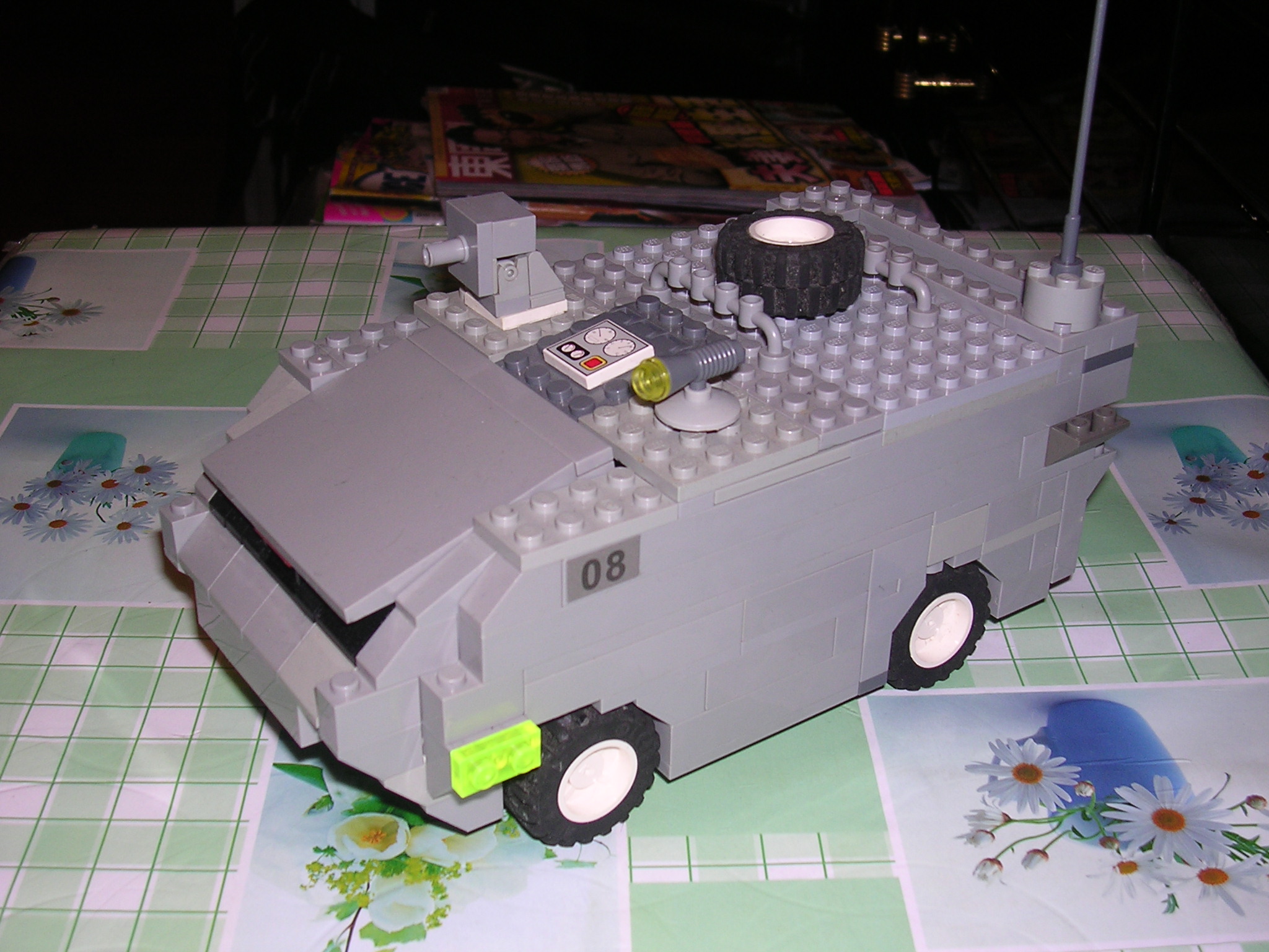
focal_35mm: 46
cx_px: 634
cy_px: 476
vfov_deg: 31.5
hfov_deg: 41.2
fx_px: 1686
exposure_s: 1/60.1
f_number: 3
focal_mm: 7.1
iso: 100
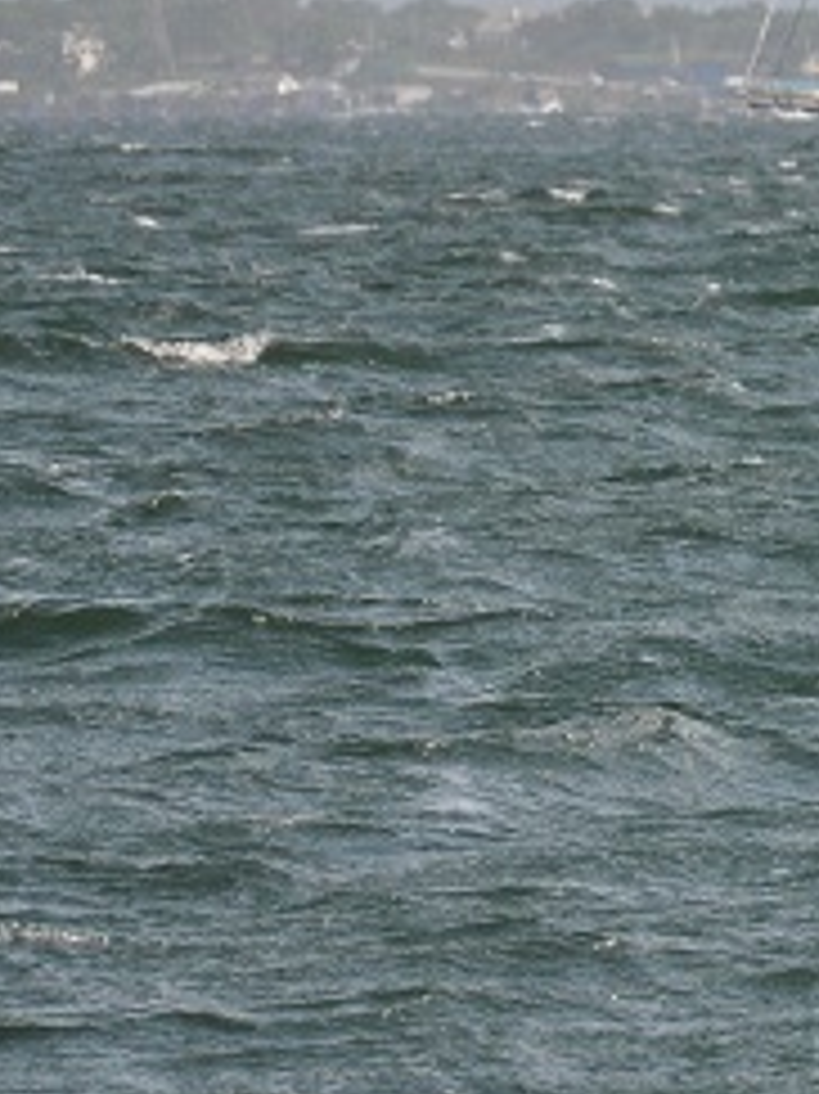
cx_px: 1750
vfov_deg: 3.7
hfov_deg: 2.8
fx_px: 16882
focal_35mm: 535
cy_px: 410
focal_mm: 105
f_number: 5.6
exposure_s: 1/400
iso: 400
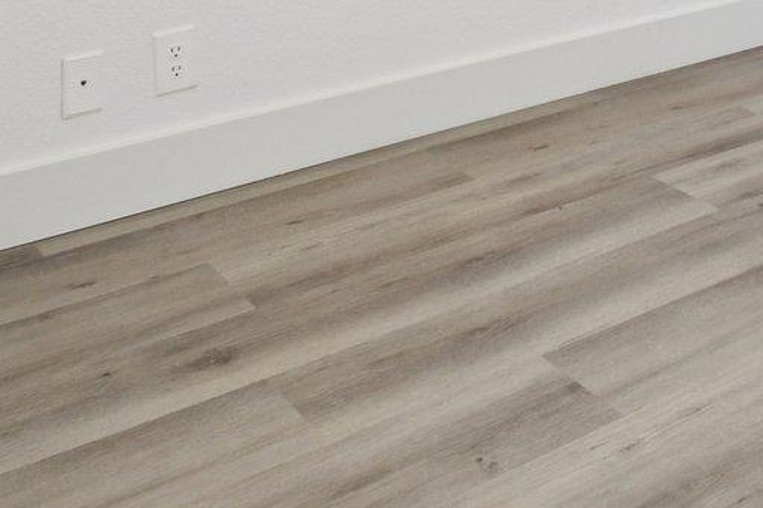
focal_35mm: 60
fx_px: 1271
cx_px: 811
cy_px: -394
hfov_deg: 30.4
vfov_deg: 18.1
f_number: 8
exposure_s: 1/15
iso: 400
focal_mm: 10
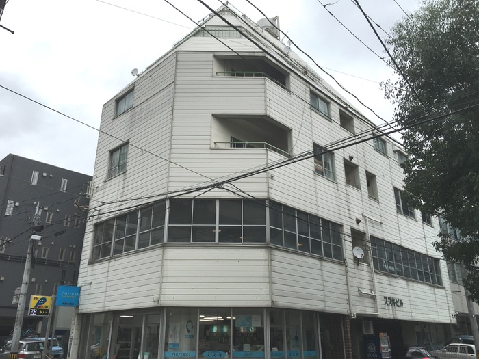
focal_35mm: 29
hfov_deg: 61.7
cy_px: 180
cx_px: 240
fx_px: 401
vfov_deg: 48.2
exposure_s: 1/1425
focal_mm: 4.15
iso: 25
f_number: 2.2
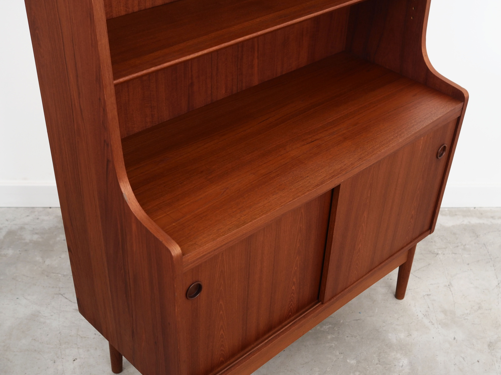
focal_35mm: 44
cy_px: 228
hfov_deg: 42.9
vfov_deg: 32.8
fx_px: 637
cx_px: 257
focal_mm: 17
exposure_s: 1/30
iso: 200
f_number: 2.5
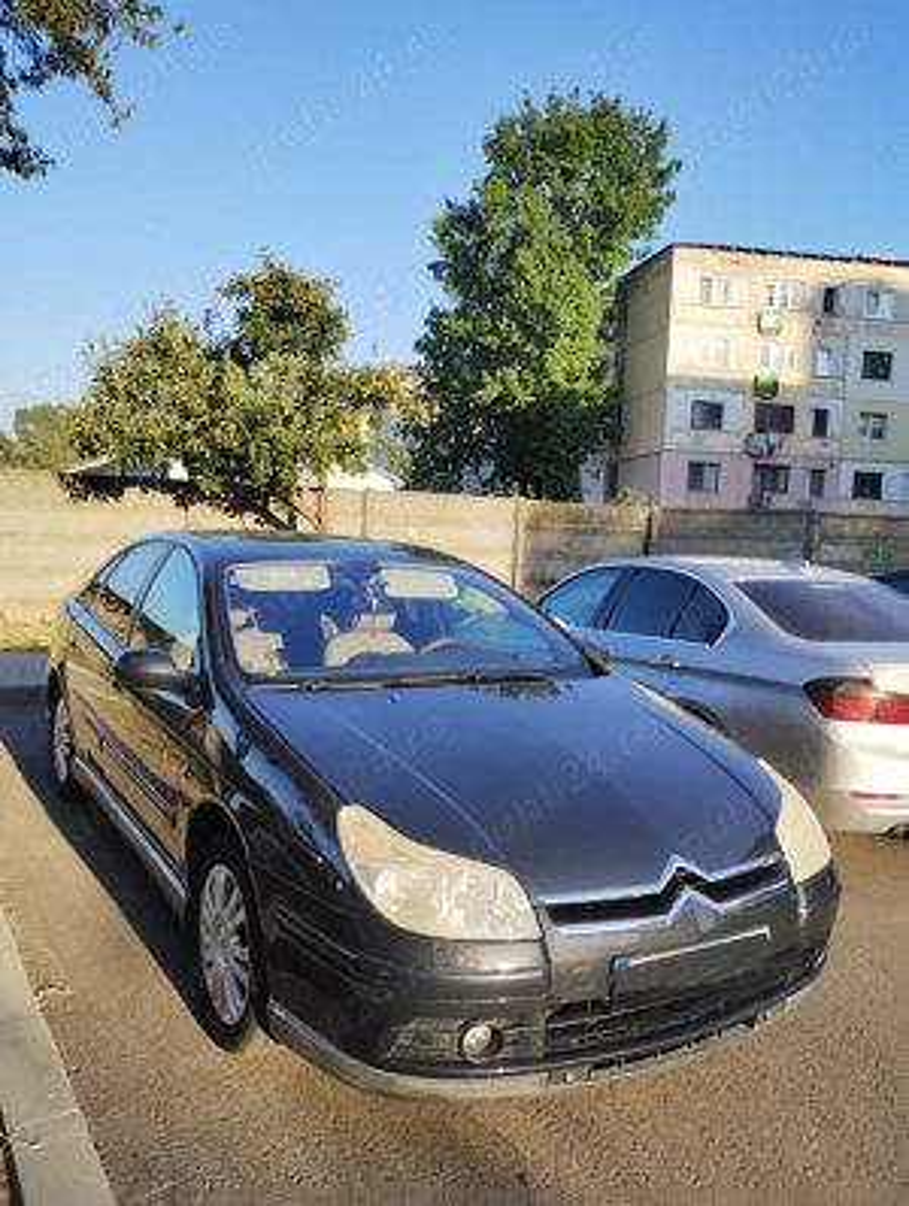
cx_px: 454
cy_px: 603
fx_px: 977
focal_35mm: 28
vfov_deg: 63.4
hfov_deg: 49.9
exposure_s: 1/388
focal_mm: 4.27
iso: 100
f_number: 1.8
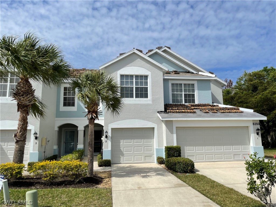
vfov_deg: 53.1
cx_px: 138
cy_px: 104
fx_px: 207
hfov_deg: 67.3
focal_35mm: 26
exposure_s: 1/6494
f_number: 1.6
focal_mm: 4.2
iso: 32
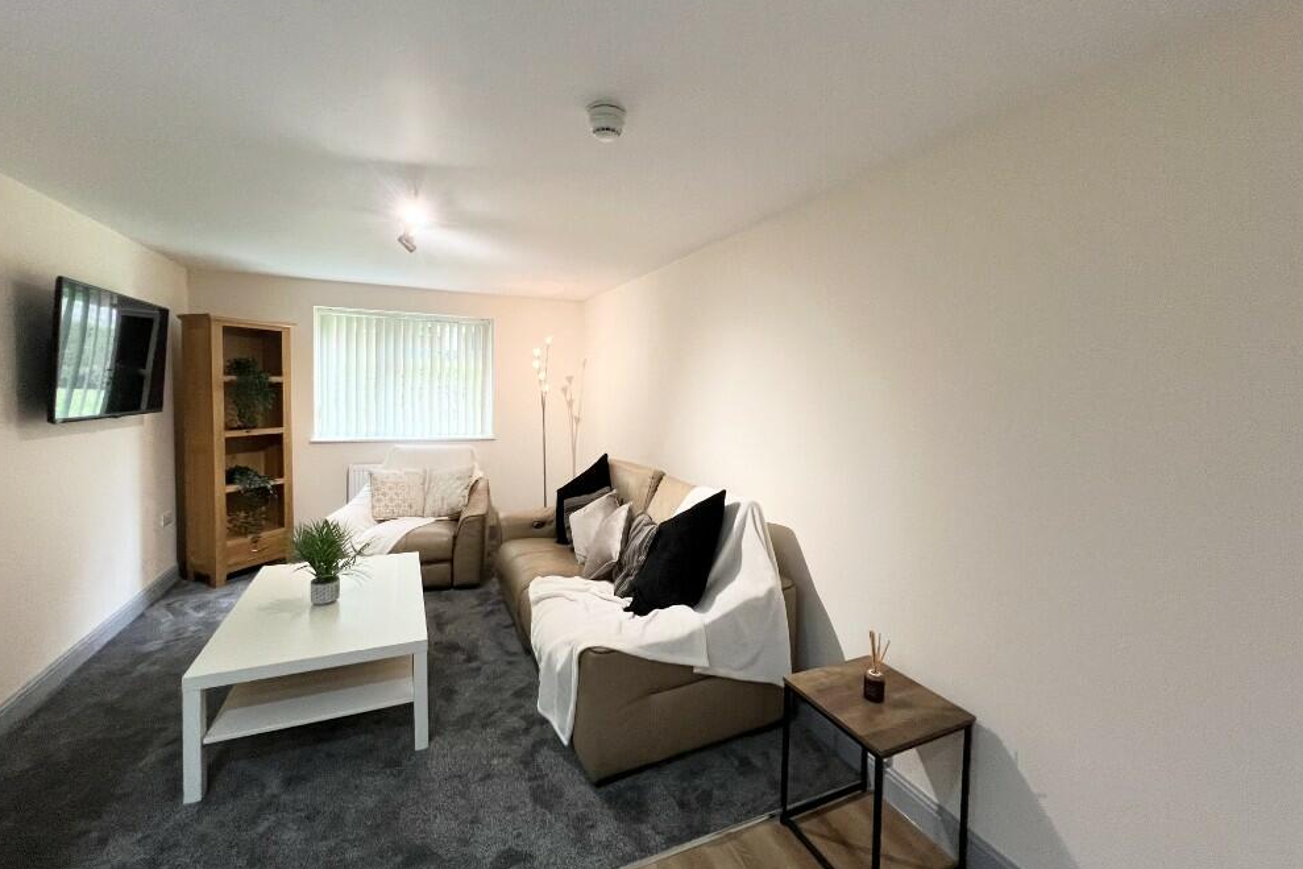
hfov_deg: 104.2
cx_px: 638
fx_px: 507
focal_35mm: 14
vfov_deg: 81.1
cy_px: 411
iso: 250
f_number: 1.8
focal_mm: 1.57
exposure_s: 1/100
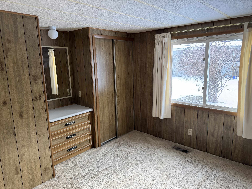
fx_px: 175
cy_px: 94
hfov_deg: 71.6
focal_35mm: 24
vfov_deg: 56.8
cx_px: 126
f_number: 1.78
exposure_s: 1/121
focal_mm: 6.76
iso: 64
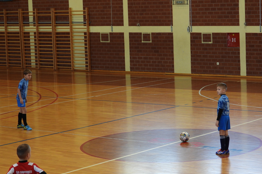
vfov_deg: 12.5
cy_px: 93
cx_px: 130
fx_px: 800
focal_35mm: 110
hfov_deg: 18.6
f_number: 4
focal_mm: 18.9
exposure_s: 1/60
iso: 180
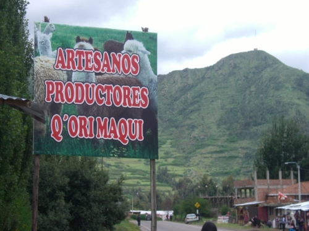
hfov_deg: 17.3
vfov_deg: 13.0
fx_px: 1018
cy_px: 116
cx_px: 154
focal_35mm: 114
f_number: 5.4
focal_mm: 23.7
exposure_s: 1/200
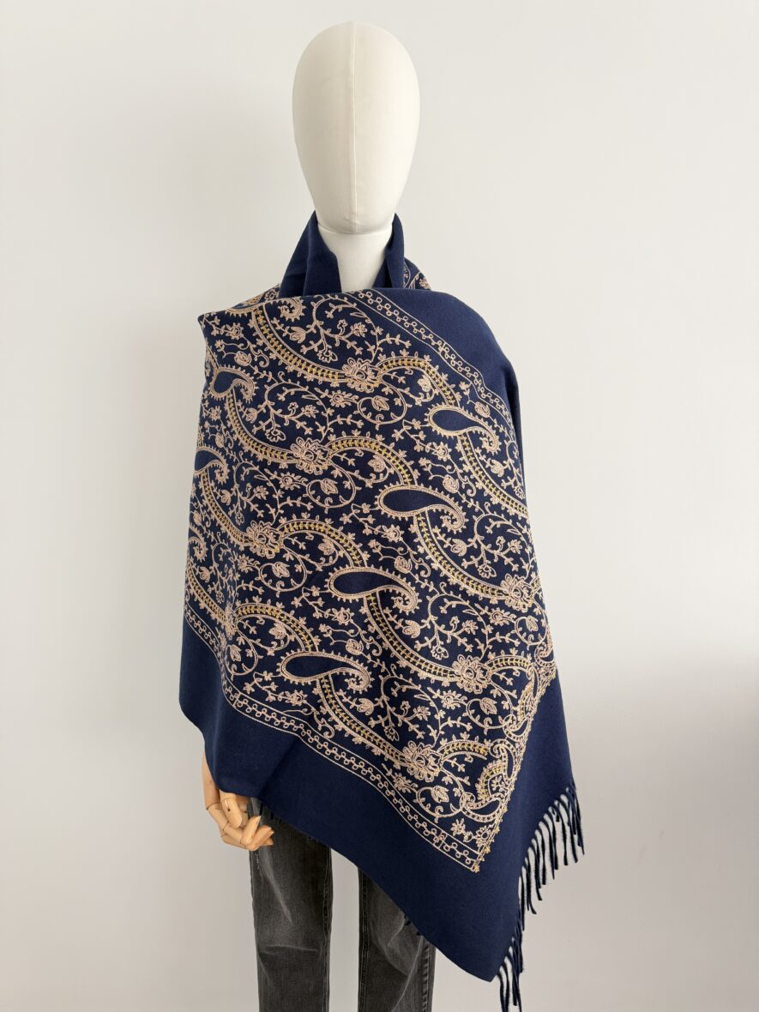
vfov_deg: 71.6
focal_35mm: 24
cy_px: 506
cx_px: 380
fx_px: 702
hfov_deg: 56.8
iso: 400
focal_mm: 6.76
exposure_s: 1/60
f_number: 1.78
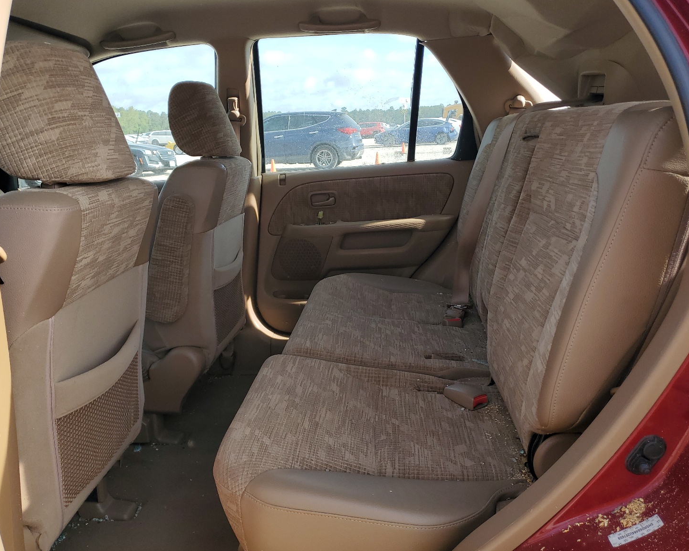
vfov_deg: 51.5
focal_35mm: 28
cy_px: 276
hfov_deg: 62.2
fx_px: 571
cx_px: 351
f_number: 1.5
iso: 50
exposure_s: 1/1000
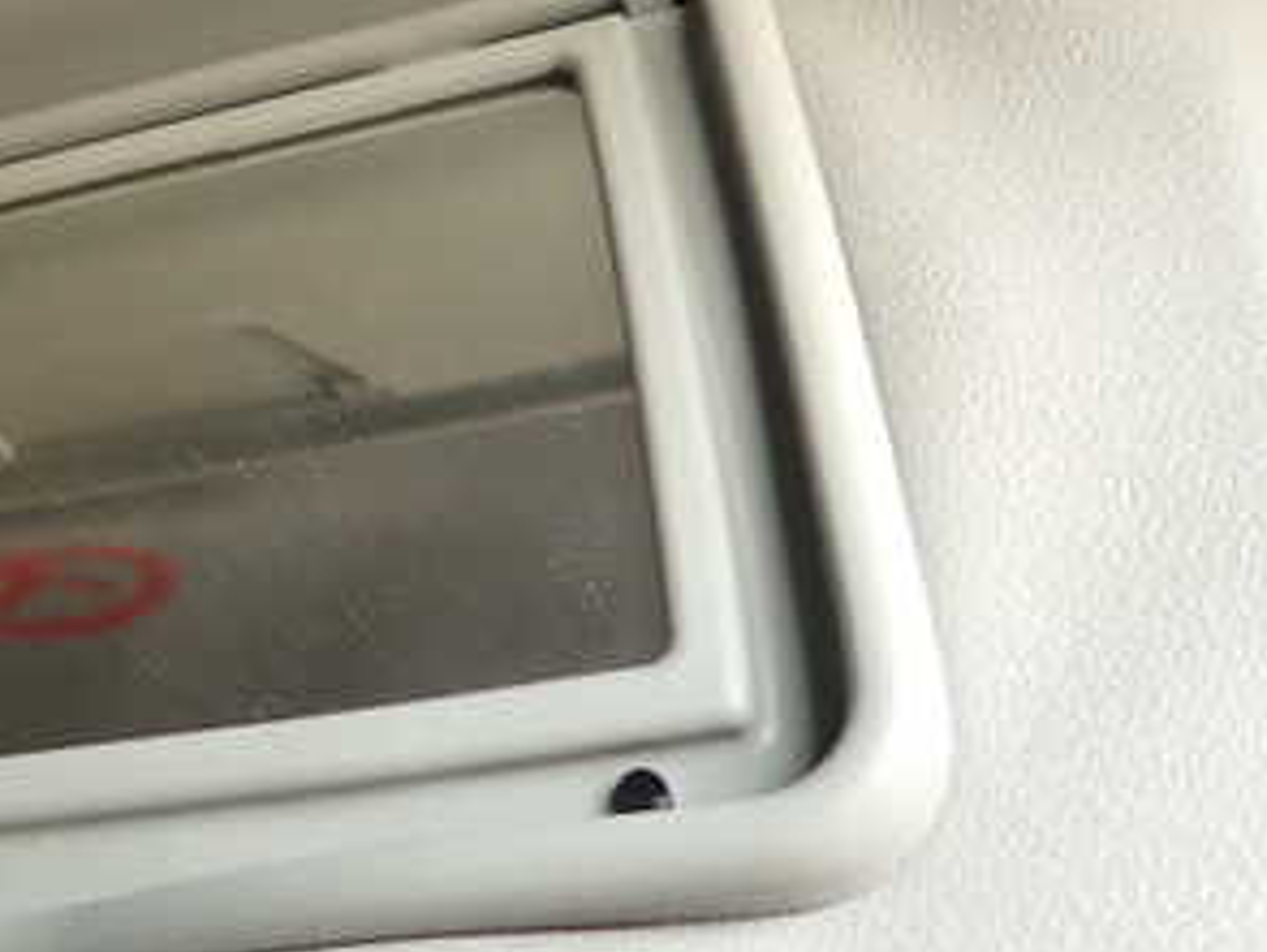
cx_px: -22
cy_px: 103
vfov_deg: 27.6
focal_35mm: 51
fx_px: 1868
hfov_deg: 33.9
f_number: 2
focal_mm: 4.5
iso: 160
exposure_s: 1/60
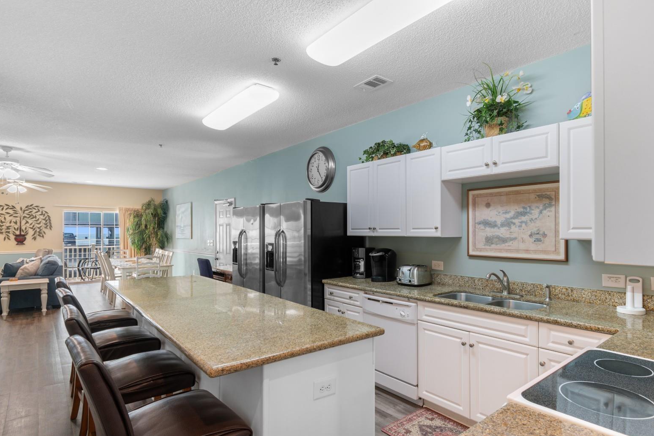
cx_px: 343
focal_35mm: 20
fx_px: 363
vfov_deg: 61.9
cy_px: 229
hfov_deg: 83.9
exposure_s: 1/15
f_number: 4.8
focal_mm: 13
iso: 100
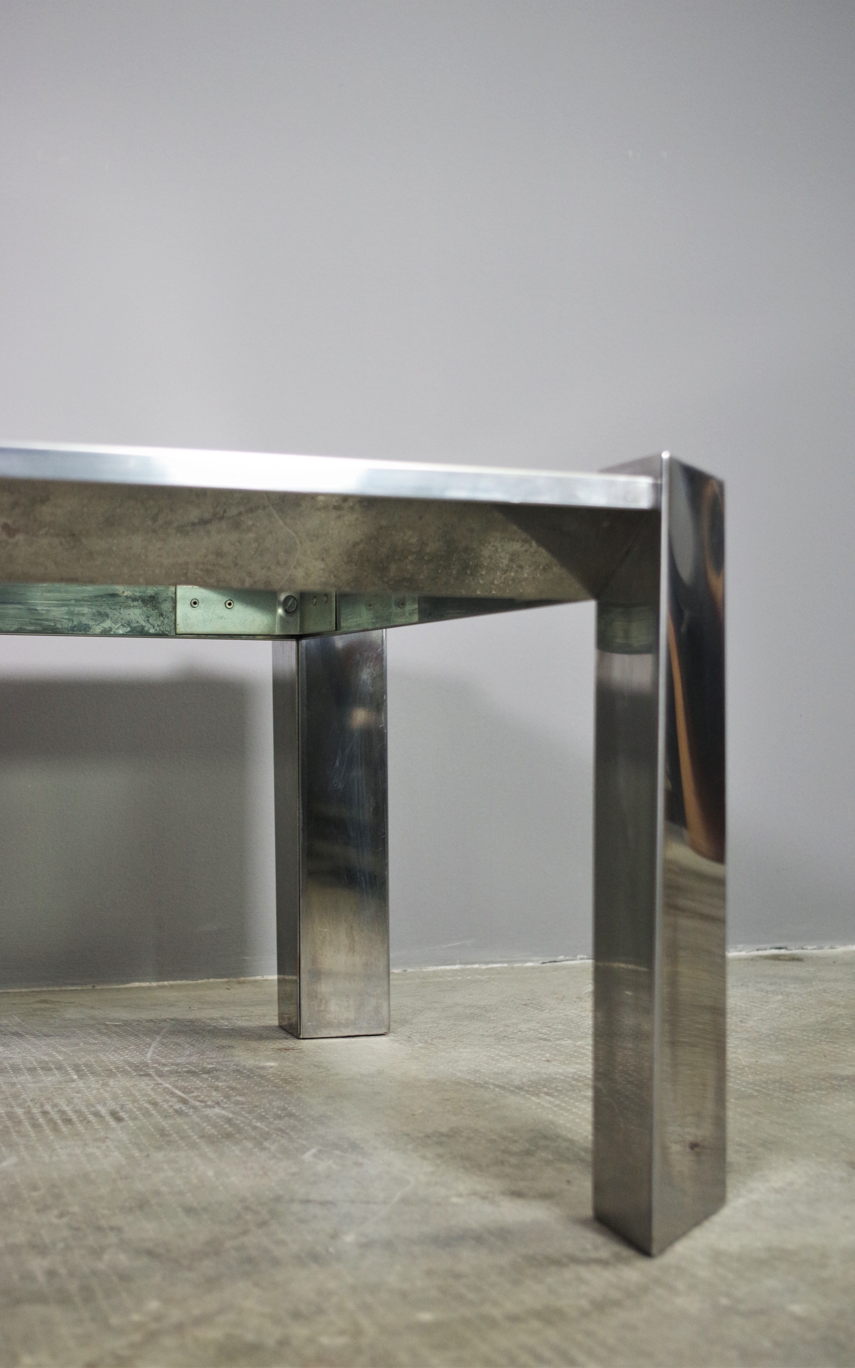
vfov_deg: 40.3
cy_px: 683
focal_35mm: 50
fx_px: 1864
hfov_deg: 25.8
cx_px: 448
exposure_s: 1/60
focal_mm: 32.5
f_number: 4
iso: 800
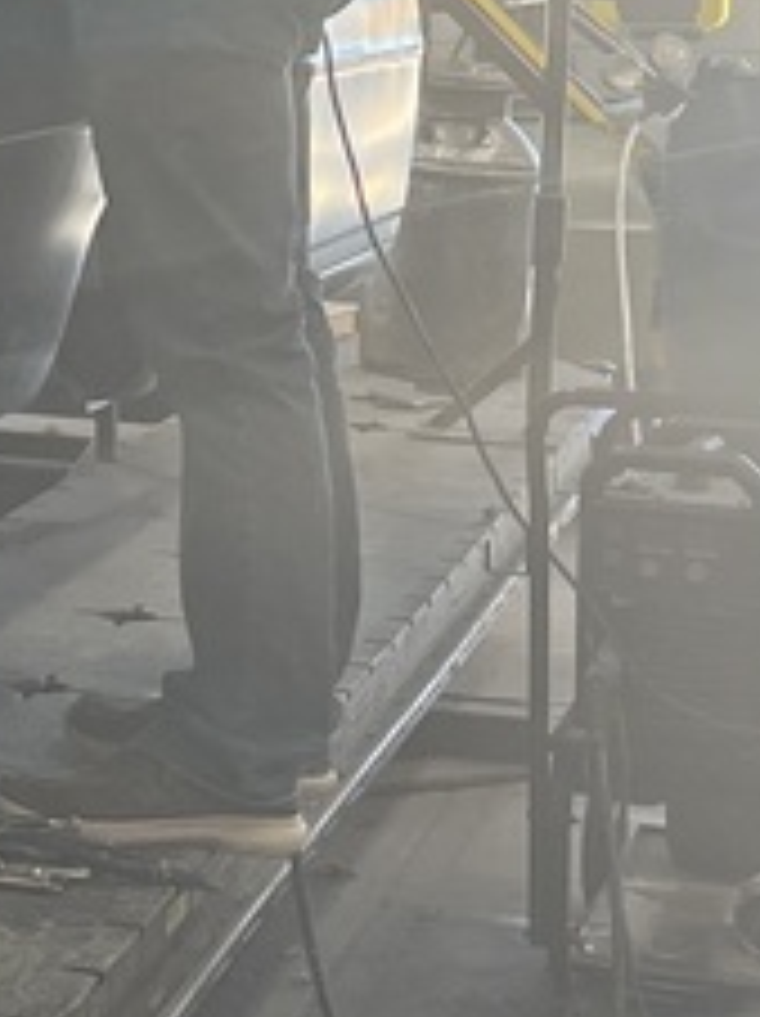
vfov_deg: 16.2
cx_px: -499
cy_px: -135
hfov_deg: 11.8
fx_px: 3461
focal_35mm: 118
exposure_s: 1/120
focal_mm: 5.1
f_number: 1.6
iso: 100
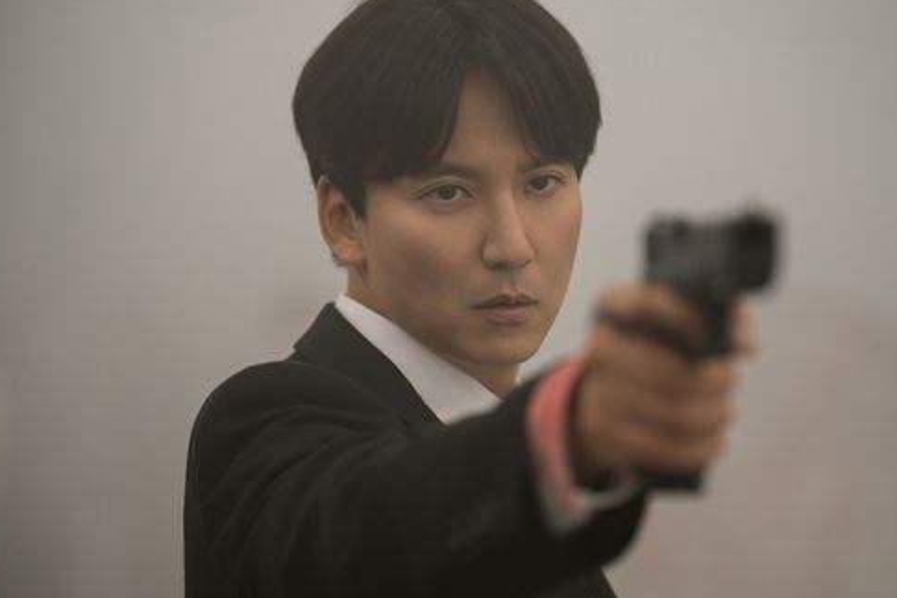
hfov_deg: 14.6
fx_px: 3512
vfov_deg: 9.7
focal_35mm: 141
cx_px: 514
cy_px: 291
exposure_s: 1/320
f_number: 2.8
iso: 800
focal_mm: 118
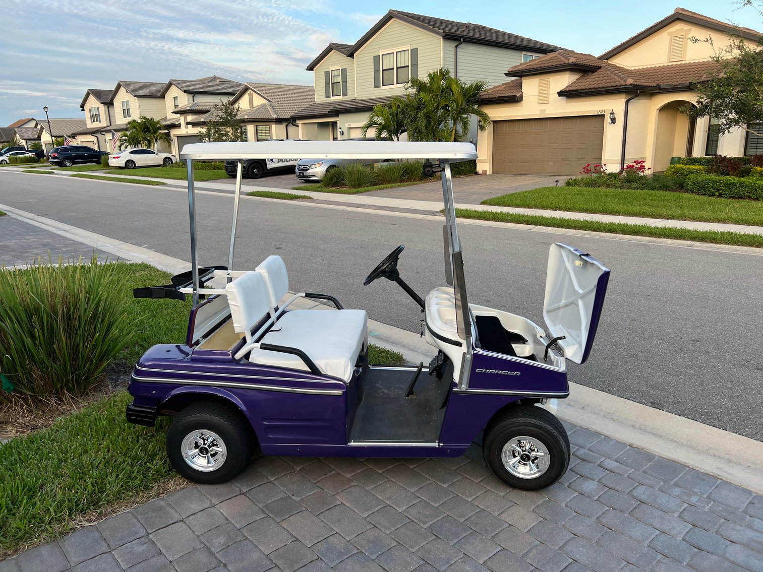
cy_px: 286
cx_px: 382
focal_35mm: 26
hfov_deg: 67.3
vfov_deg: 53.1
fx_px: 573
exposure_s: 1/486
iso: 50
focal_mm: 5.7
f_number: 1.5
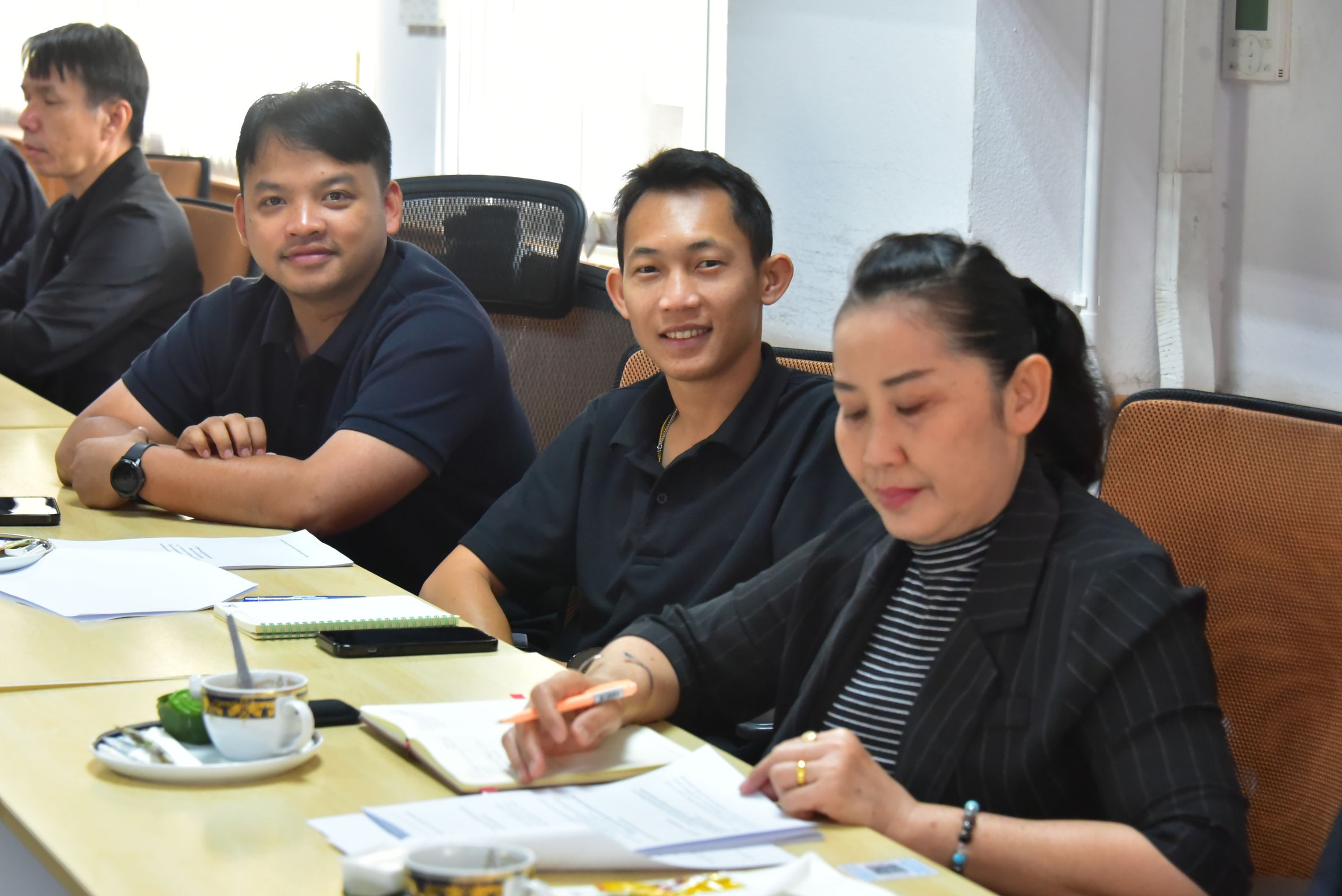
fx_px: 3543
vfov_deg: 14.4
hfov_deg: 21.4
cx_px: 634
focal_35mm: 95
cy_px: 463
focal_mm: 90
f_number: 6.3
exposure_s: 1/160
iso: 6400
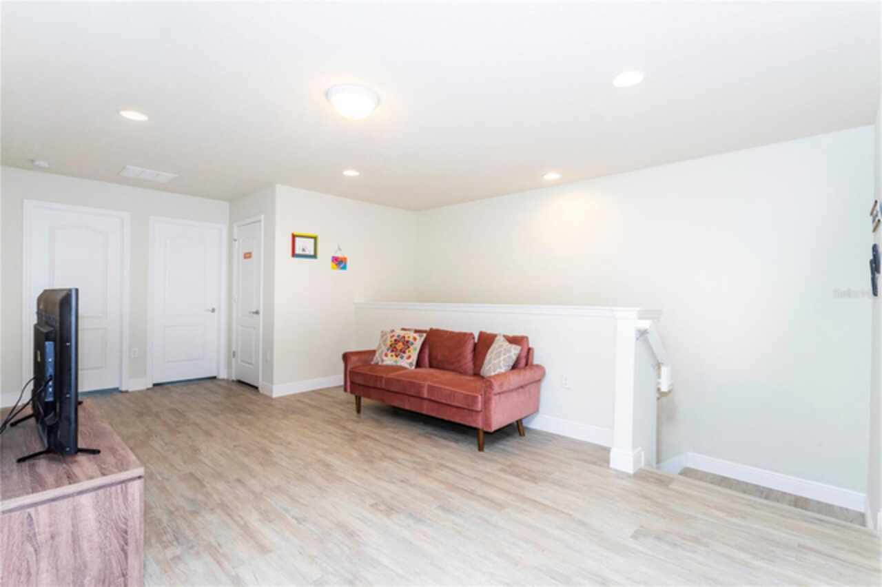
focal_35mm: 17
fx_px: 416
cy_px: 294
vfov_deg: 70.4
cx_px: 441
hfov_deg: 93.3
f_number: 13
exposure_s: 1/25
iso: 1250
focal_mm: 17
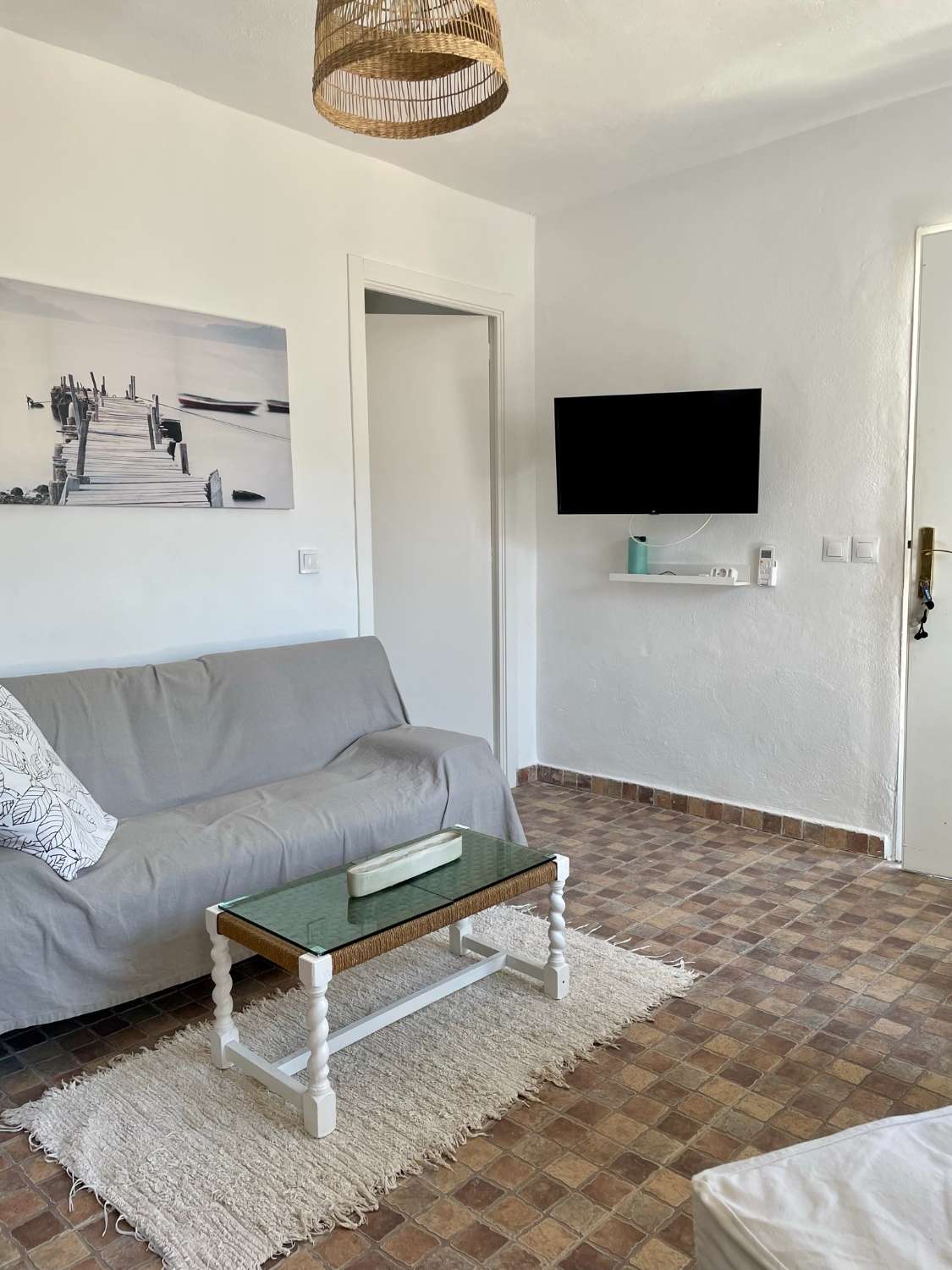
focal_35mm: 26
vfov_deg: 67.3
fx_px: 953
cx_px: 476
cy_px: 635
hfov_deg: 53.1
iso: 50
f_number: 1.6
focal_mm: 4.2
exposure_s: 1/121
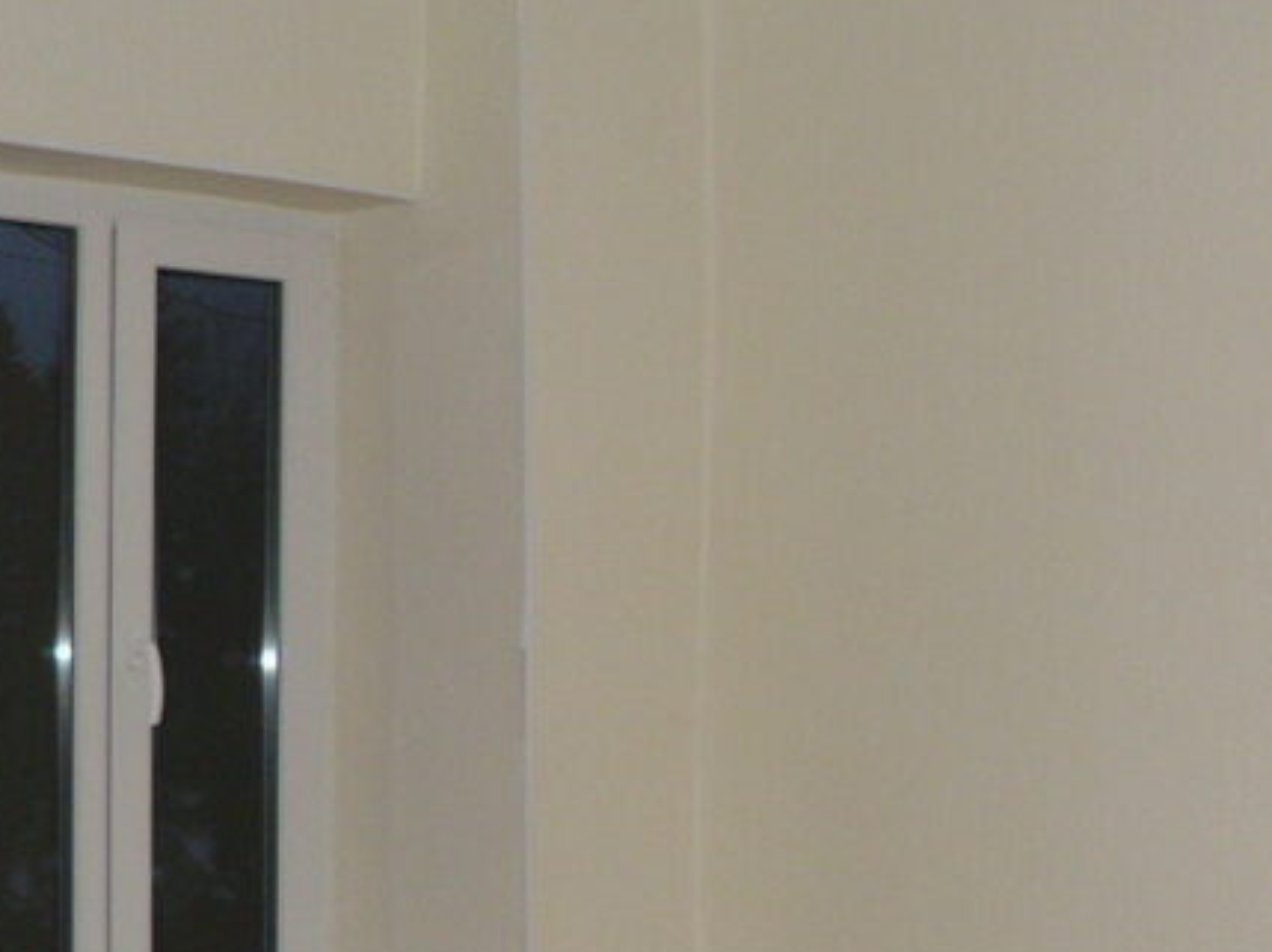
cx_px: 1070
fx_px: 3158
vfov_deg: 17.0
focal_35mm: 86
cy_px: 756
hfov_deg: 22.4
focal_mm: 6
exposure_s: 1/60
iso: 150
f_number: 2.8
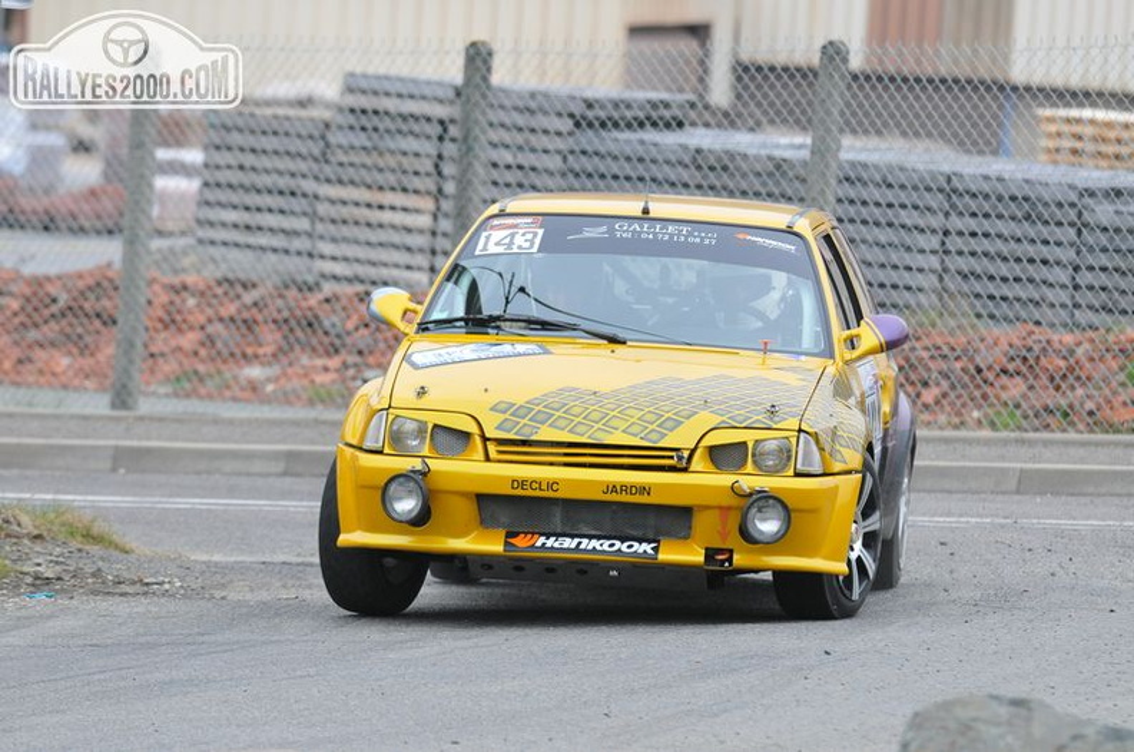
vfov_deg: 4.3
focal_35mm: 315
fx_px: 9904
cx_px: 567
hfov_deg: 6.6
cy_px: 376
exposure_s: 1/800
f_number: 5.6
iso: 1000
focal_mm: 210
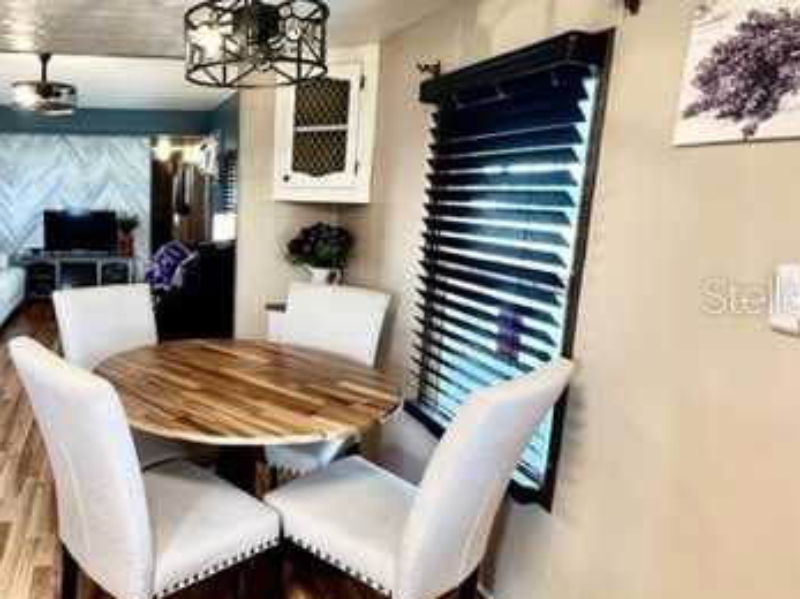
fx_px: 554
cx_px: 182
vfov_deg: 56.8
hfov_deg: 66.3
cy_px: 295
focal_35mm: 24
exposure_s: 1/60
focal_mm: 1.57
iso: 200
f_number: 1.8
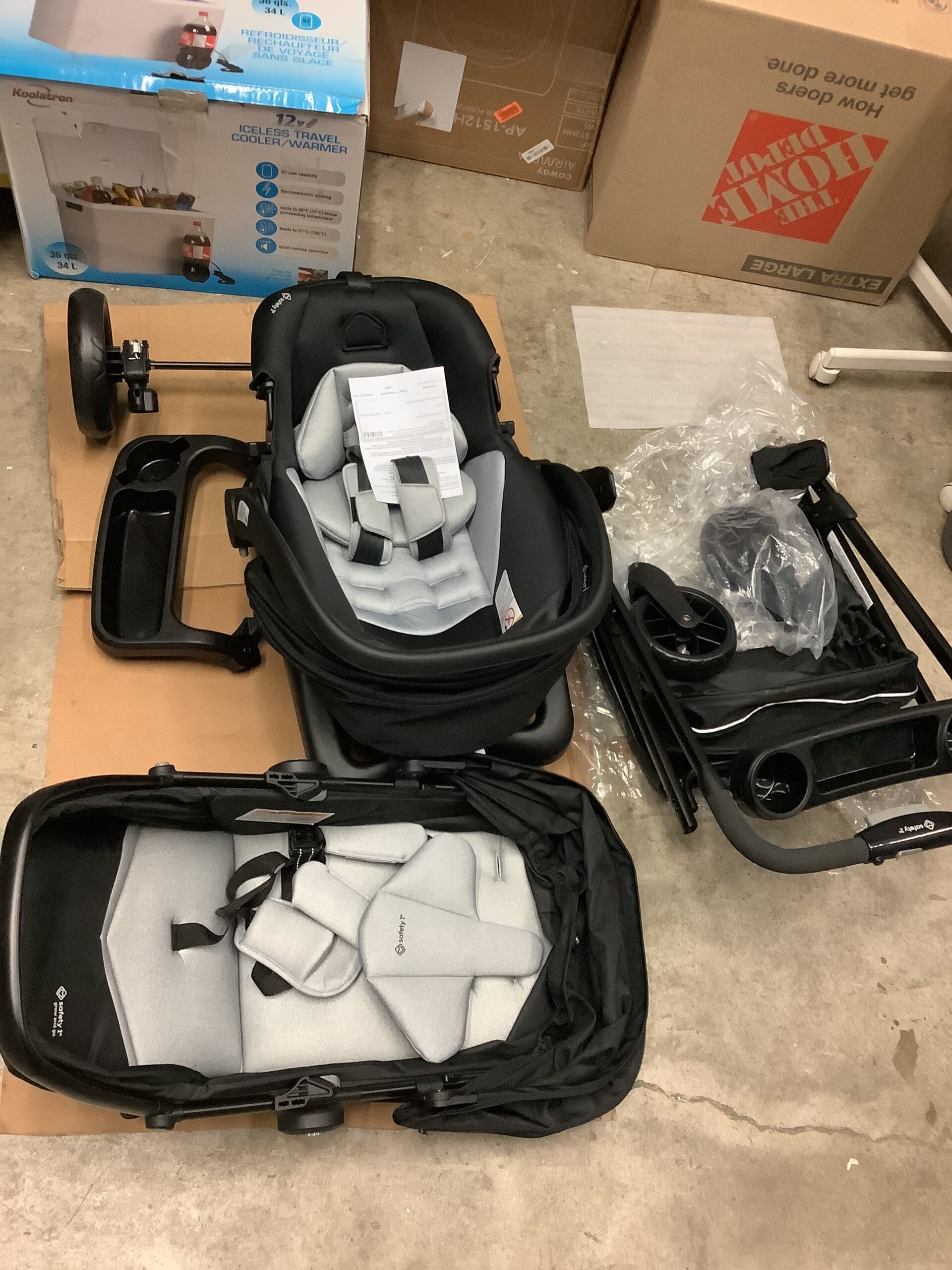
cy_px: 635
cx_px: 476
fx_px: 1137
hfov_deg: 45.4
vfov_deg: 58.4
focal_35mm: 31
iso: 400
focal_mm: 3.3
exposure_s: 1/50
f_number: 2.4
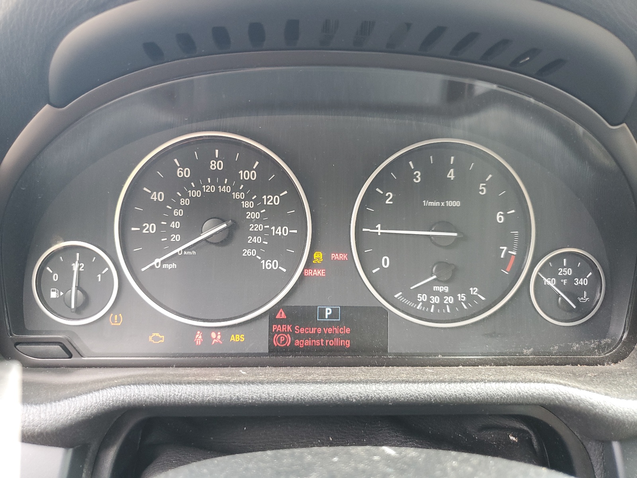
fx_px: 478
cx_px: 318
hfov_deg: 67.3
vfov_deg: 53.1
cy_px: 239
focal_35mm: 26
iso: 88
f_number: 1.5
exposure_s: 1/60.2
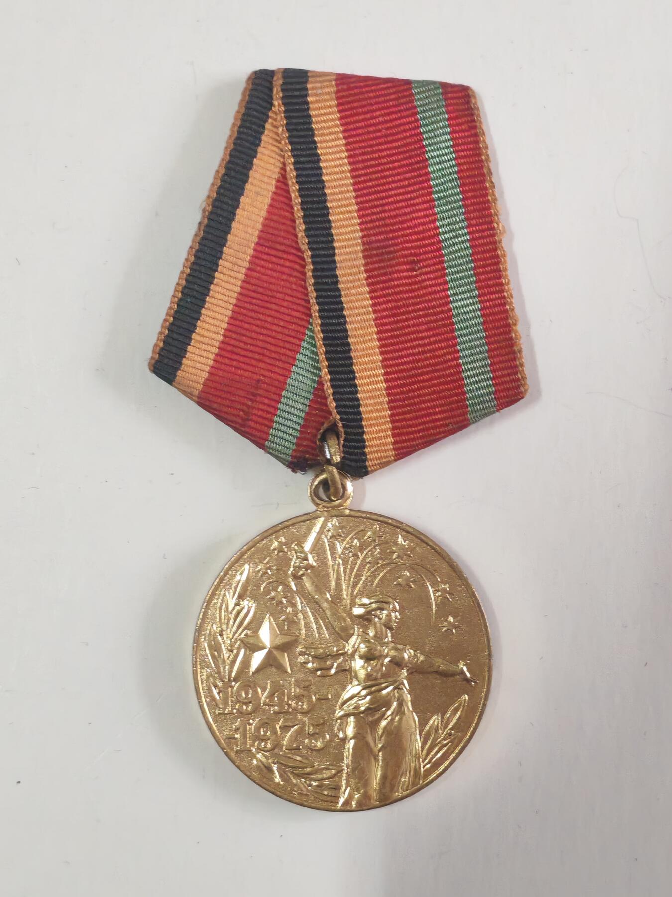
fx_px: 1760
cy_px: 448
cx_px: 336
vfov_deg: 28.6
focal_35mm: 68
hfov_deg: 21.6
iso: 800
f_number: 1.95
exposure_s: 1/33
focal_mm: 5.52
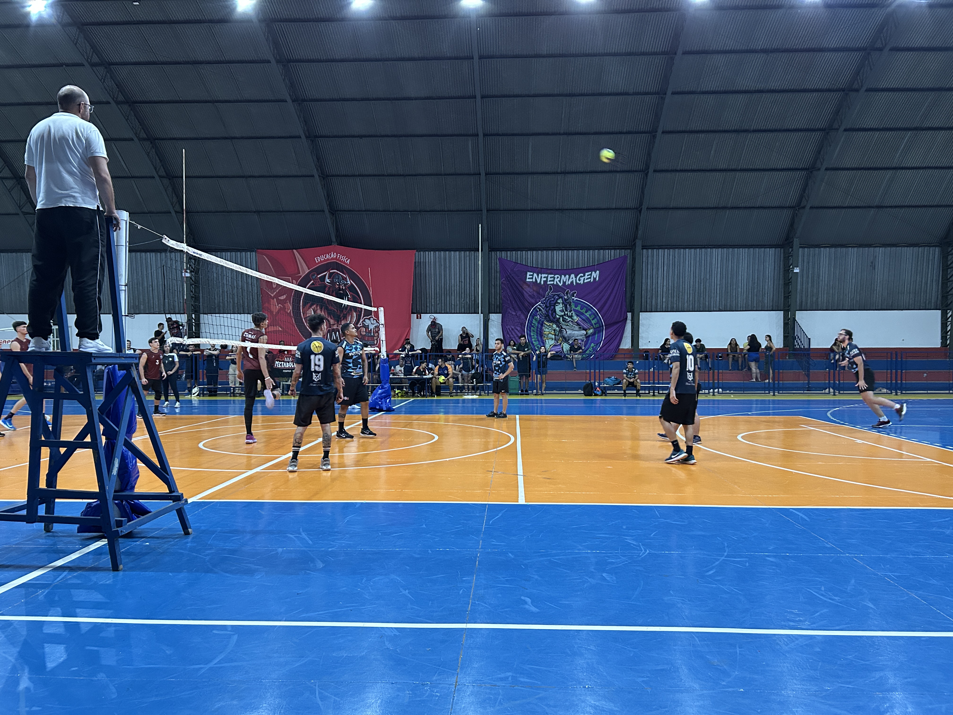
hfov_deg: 67.3
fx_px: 716
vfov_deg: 53.1
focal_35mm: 26
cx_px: 476
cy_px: 358
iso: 500
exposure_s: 1/40
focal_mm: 5.7
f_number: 1.5
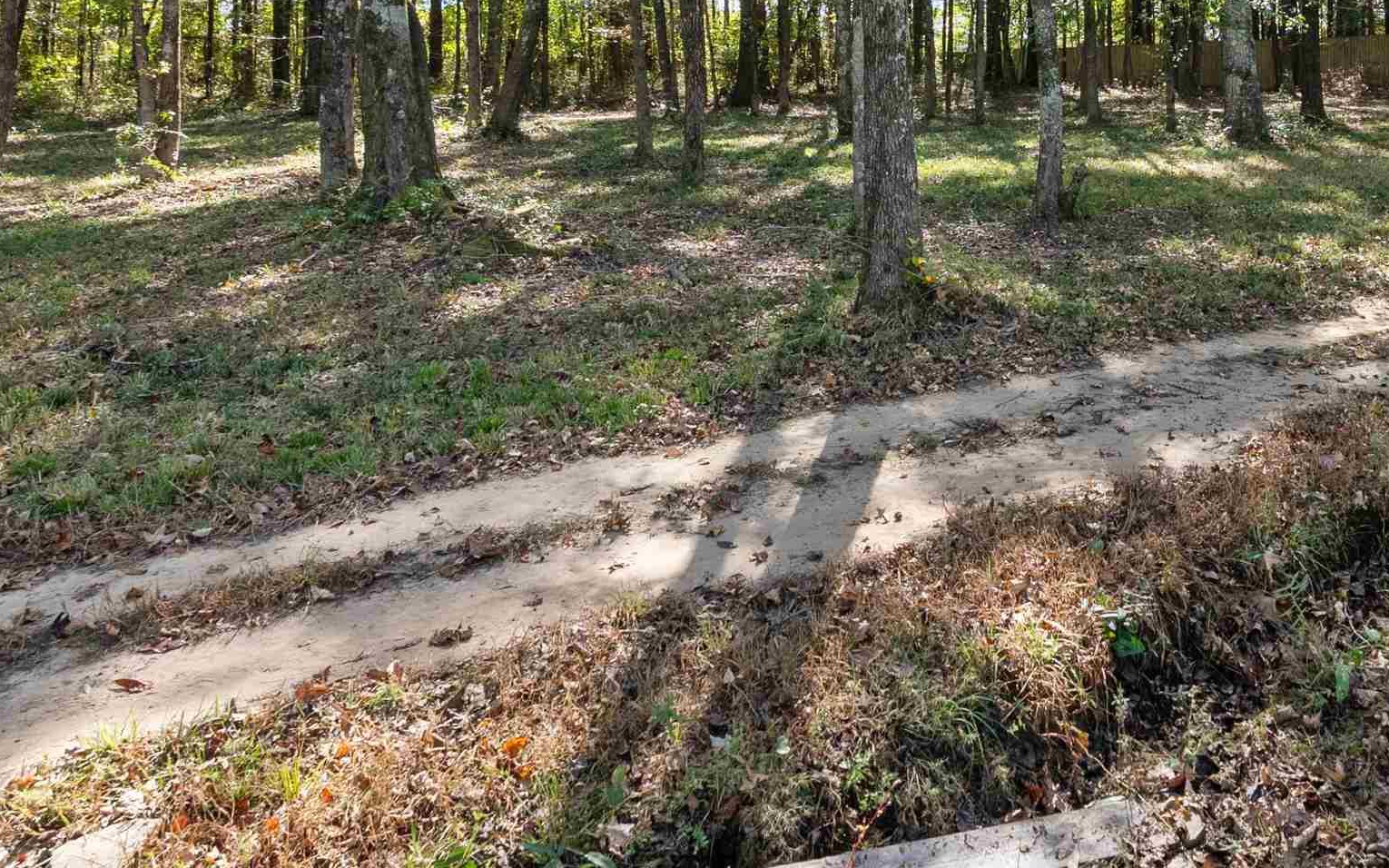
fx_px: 1211
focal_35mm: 32
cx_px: 997
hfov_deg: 57.4
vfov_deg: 36.6
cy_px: 64
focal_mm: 16
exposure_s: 1/60
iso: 250
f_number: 9
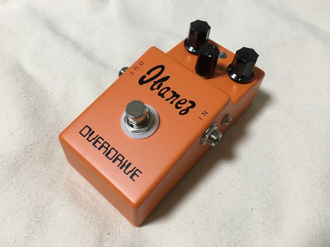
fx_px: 276
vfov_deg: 48.2
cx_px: 165
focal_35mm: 29
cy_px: 124
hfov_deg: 61.7
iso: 125
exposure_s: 1/33
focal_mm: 4.15
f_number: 2.2
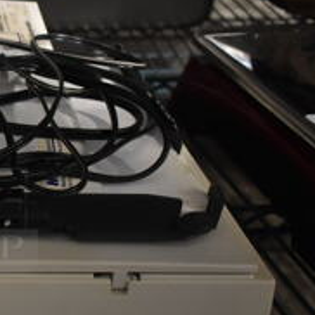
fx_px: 793
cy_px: 175
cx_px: -154
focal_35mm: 77
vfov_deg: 22.5
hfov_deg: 19.6
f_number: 3.5
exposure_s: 1/30
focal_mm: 18
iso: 1400
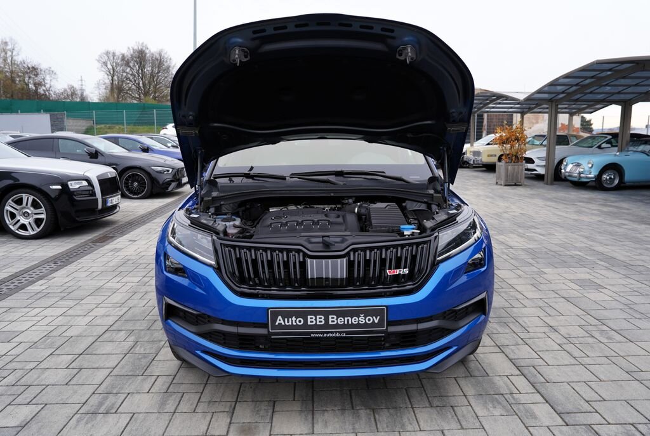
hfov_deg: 69.3
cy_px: 218
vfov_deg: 49.7
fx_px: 470
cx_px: 325
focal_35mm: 26
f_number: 4.5
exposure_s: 1/80
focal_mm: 26
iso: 100
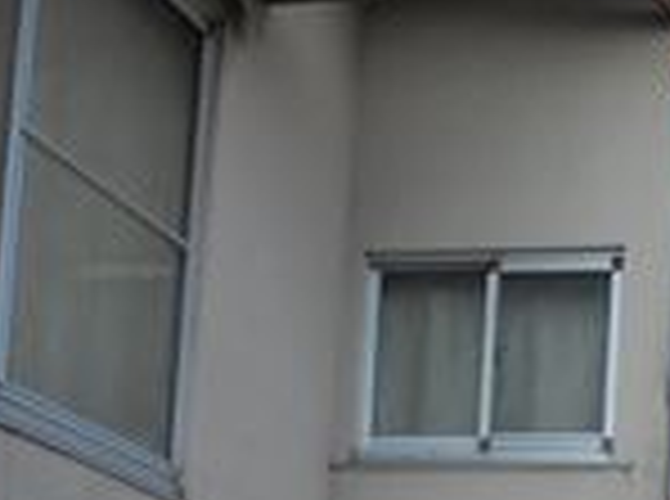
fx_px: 2163
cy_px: 712
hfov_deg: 17.4
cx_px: 580
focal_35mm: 112
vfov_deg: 12.6
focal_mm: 4.6
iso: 100
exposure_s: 1/800
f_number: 3.5
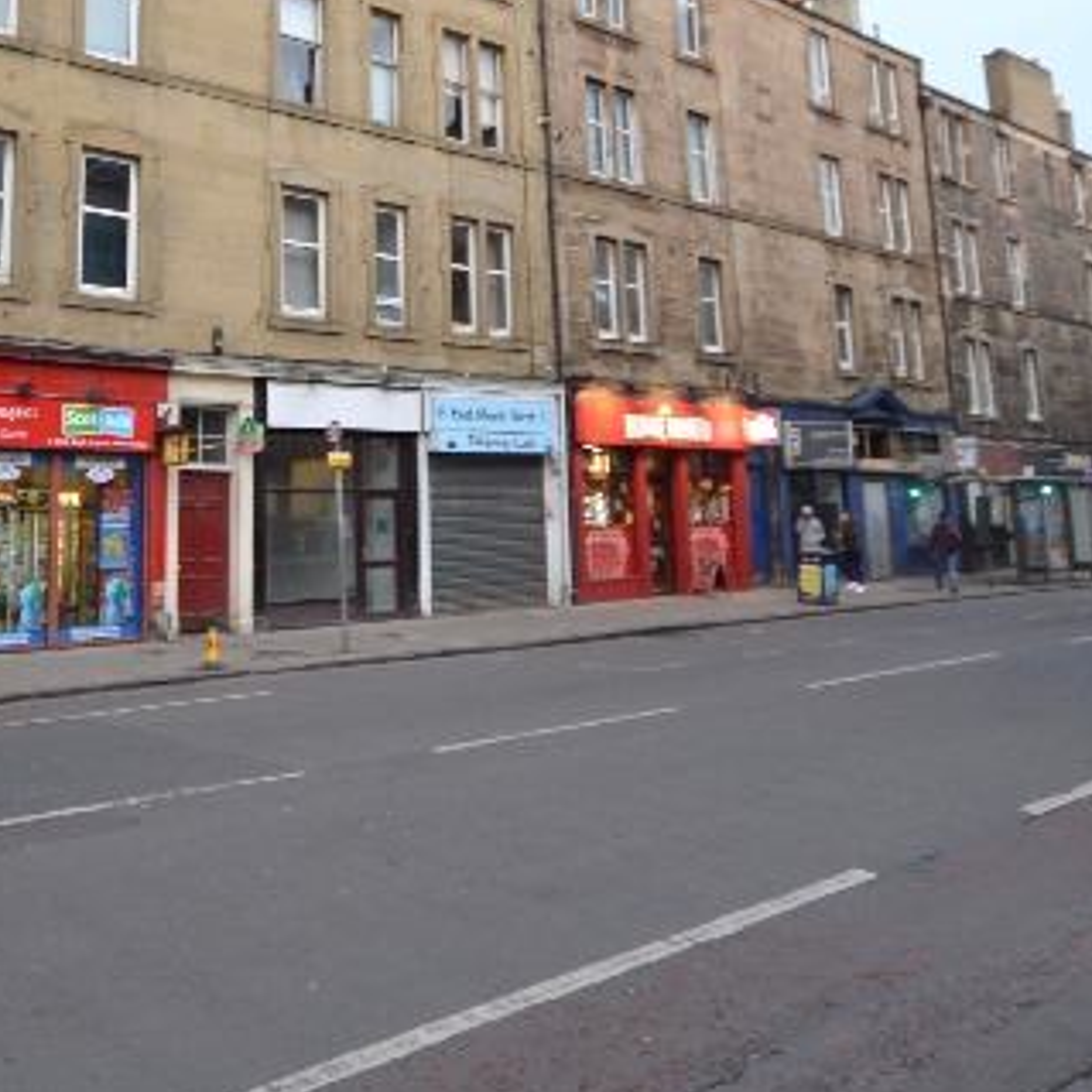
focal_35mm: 32
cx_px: 305
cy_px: 274
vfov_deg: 49.1
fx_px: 1142
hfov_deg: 49.5
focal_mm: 10
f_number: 4
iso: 500
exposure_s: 1/60
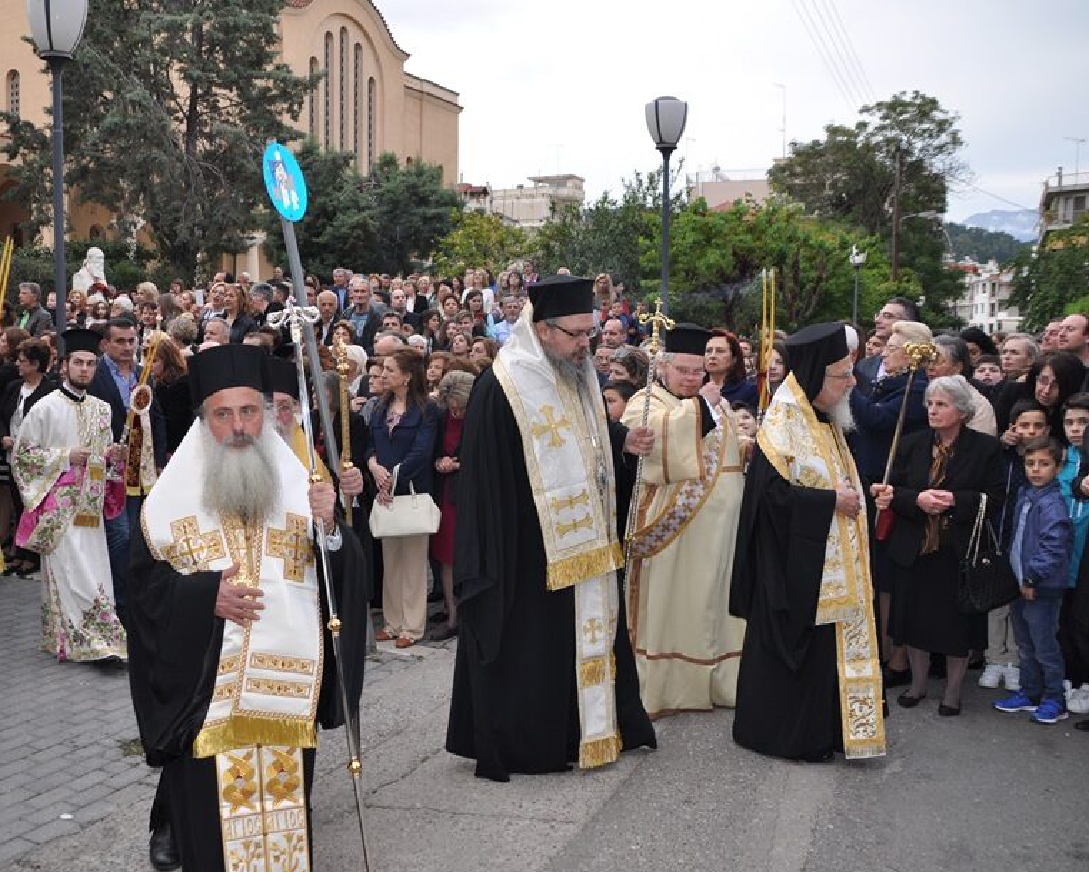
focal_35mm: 34
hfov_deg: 52.3
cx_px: 410
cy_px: 463
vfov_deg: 43.4
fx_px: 1096
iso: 250
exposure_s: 1/200
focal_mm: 18
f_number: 3.5
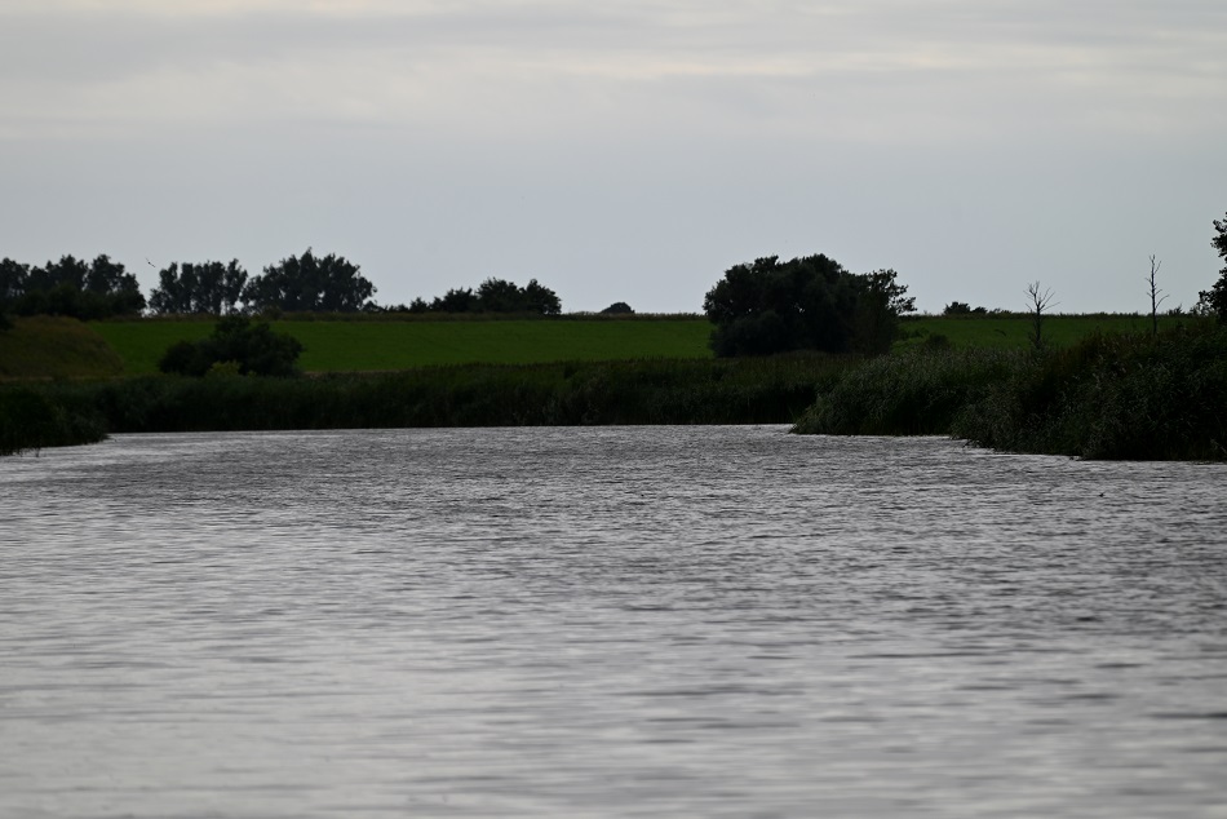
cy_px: 410
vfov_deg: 4.6
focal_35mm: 300
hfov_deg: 6.9
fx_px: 10228
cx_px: 614
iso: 110
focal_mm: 300
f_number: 5.6
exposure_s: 1/500
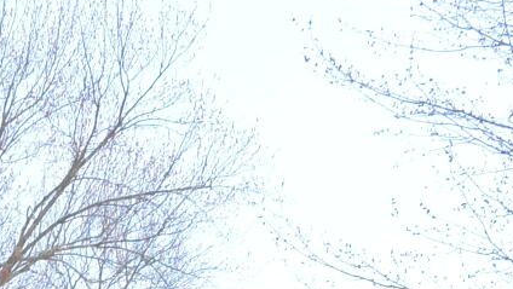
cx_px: -708
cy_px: 1007
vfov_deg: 5.5
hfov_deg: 9.6
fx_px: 2722
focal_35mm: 200
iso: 500
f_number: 9
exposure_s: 1/320
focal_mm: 18
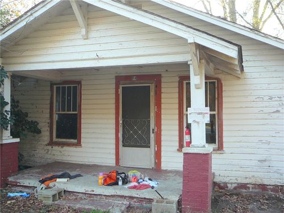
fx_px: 287
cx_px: 142
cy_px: 106
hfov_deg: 52.6
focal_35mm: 35
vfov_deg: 40.7
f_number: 2.8
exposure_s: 1/60
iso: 100
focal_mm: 5.2
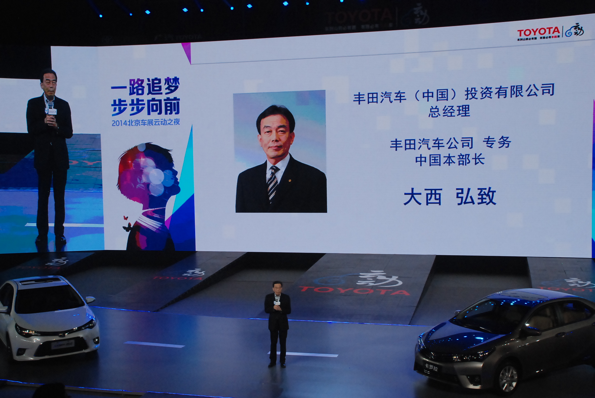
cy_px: 199
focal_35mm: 46
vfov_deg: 29.0
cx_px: 298
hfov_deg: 42.3
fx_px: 769
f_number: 9
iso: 1600
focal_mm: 31
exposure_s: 1/320
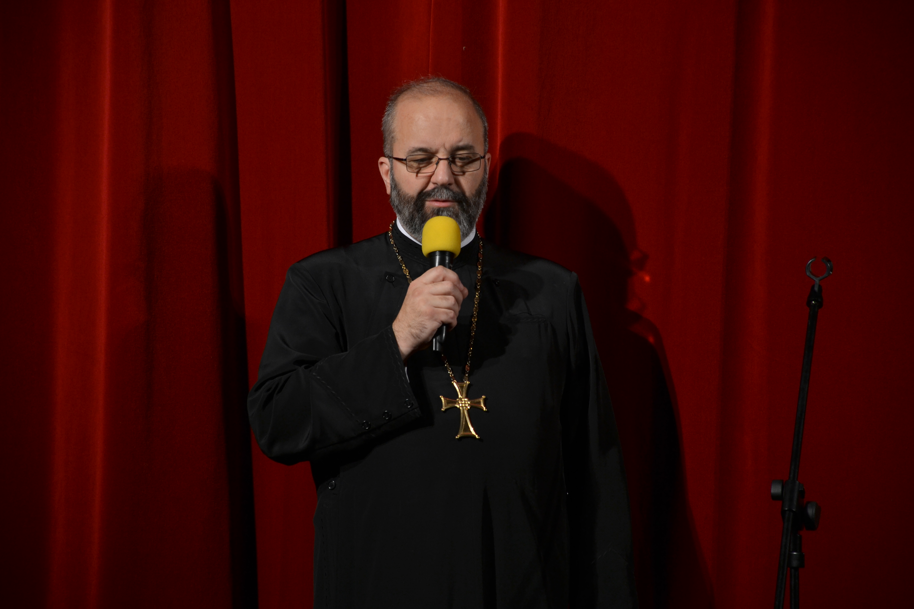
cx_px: 457
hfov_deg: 9.8
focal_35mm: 210
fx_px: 5331
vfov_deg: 6.5
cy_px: 304
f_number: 5.6
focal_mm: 140
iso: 200
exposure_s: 1/60
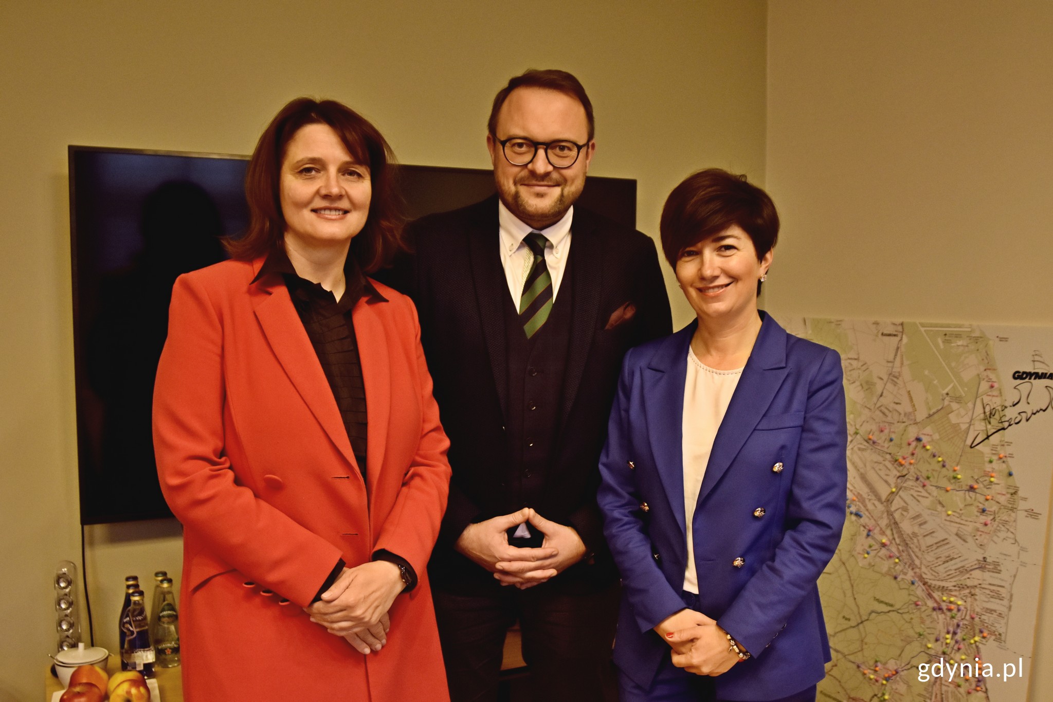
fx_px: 965
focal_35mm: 33
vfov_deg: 40.0
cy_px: 351
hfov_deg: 57.2
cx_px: 526
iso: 800
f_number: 3
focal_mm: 22
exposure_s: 1/250
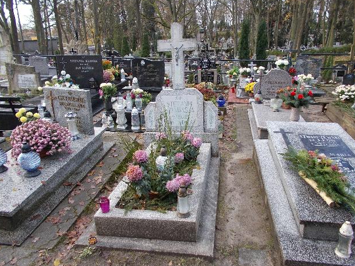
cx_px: 179
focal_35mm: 27
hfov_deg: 65.3
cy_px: 130
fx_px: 277
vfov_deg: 51.4
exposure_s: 1/80
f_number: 3.2
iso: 80
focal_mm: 4.6
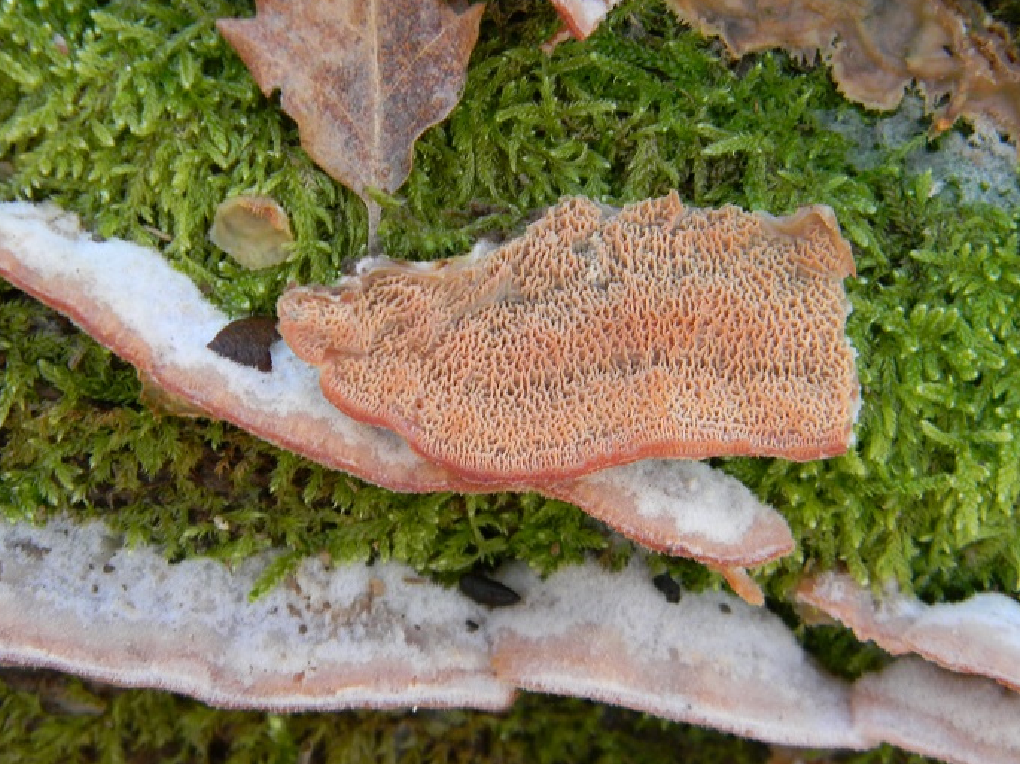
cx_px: 549
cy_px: 427
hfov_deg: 20.2
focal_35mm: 97
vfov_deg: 15.2
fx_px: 2857
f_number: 4.5
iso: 206
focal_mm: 15.1
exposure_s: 1/30
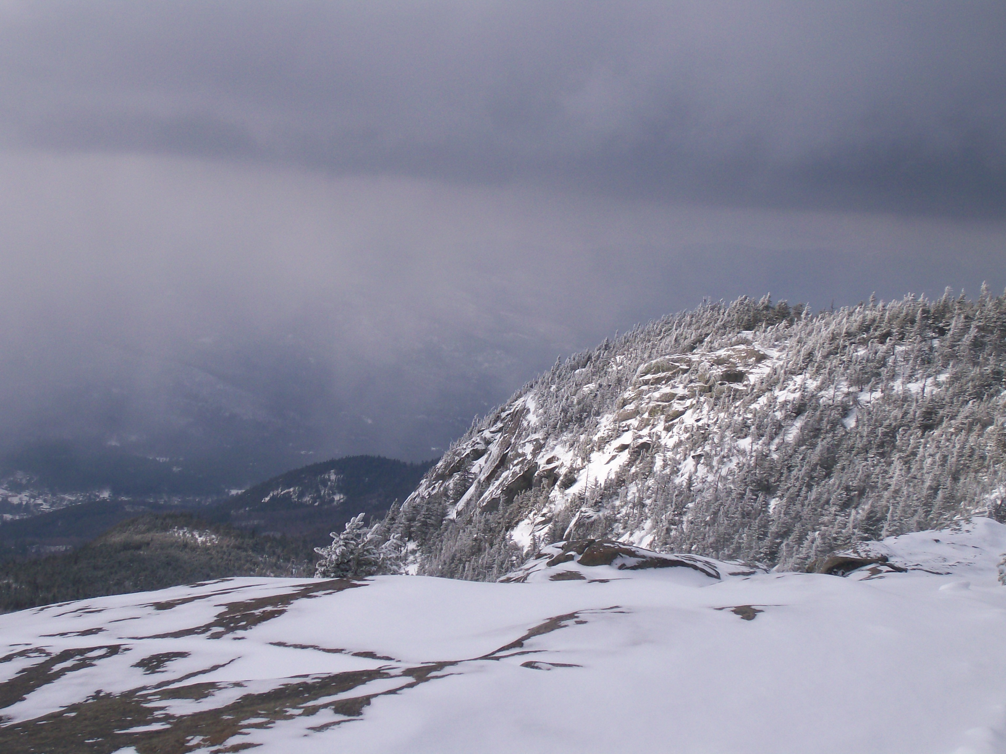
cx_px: 503
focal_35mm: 65
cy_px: 377
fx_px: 1889
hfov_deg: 29.8
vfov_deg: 22.6
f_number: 9.4
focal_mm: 10.8
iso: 80
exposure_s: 1/223
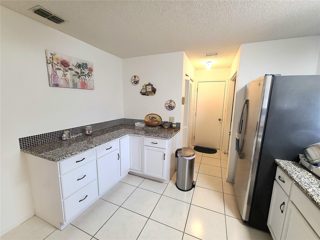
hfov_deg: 106.2
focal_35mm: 13
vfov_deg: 89.9
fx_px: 120
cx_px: 160
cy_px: 120
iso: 320
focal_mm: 2.2
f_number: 2.2
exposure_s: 1/60.2
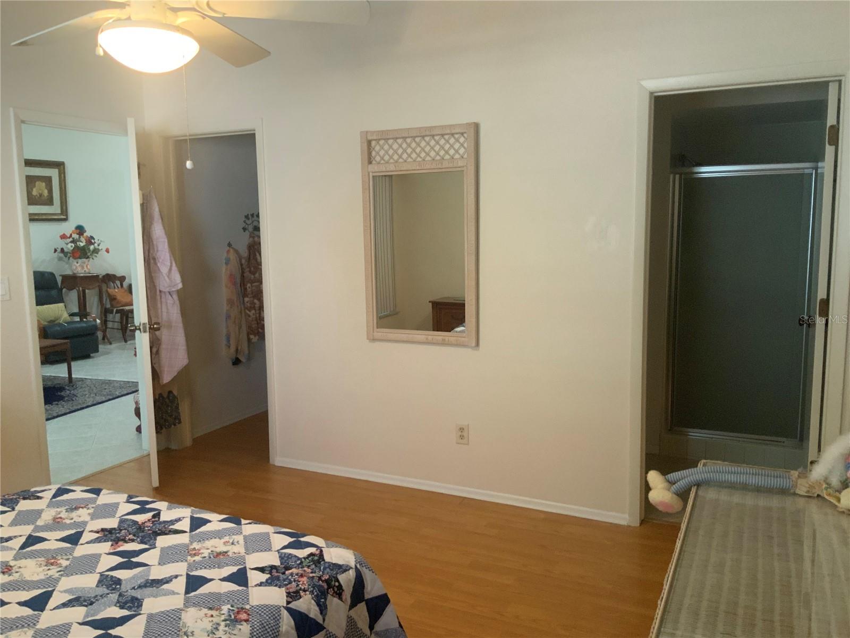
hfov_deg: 61.7
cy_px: 319
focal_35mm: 29
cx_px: 425
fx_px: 712
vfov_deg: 48.2
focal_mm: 3
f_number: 1.8
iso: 200
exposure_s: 1/60
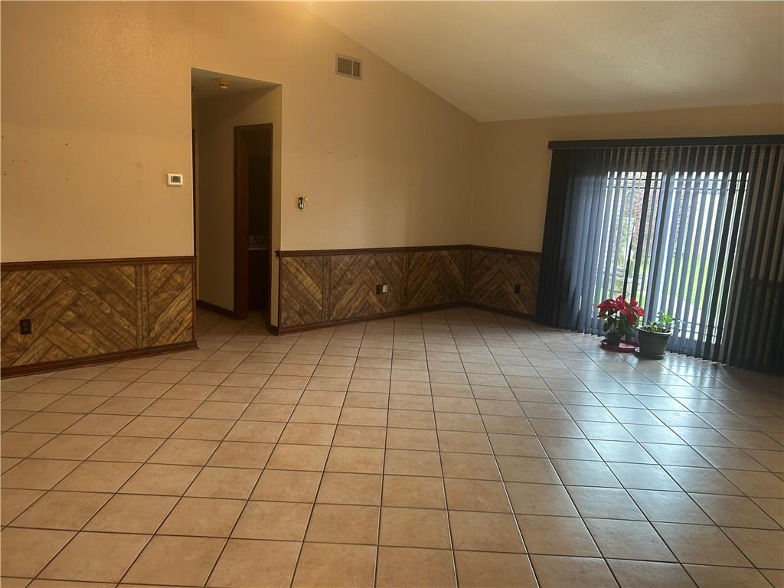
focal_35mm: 26
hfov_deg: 67.3
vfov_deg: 53.1
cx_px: 392
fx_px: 589
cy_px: 294
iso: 200
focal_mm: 5.7
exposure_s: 1/60
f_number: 1.5
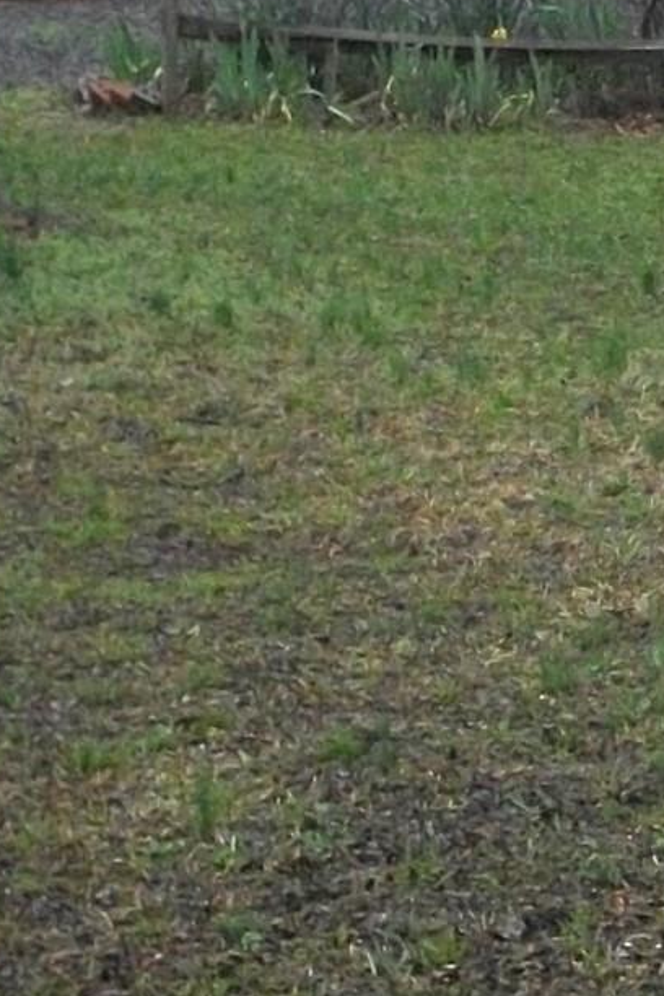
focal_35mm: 188
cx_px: 1177
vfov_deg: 10.8
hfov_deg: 7.1
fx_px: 5201
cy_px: -52
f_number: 4
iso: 535
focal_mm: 9.7
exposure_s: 1/500
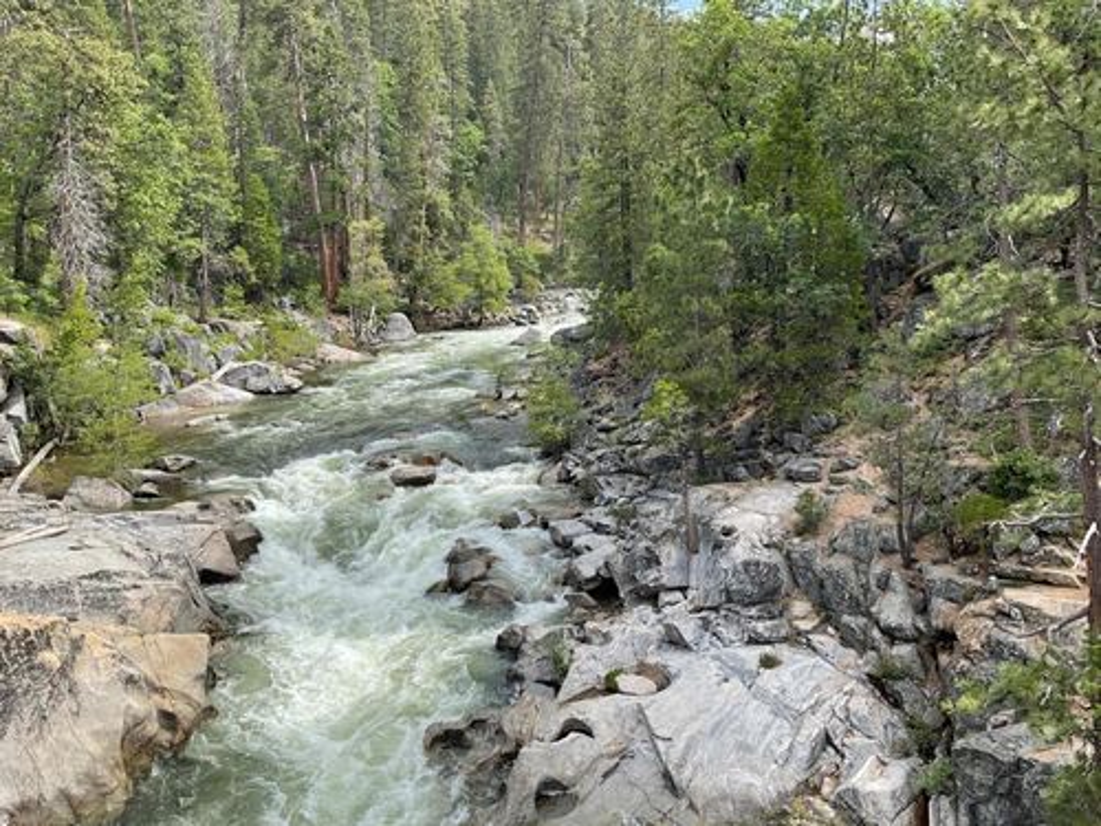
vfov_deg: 48.2
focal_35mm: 29
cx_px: 550
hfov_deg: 61.7
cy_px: 413
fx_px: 922
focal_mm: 3
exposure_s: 1/749
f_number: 1.8
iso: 16
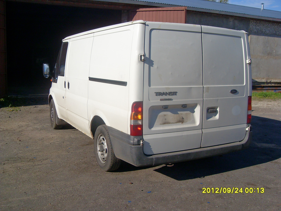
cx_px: 140
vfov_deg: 38.7
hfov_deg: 50.1
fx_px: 300
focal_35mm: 37
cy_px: 106
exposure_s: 1/500
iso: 80
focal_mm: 6.3
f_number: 7
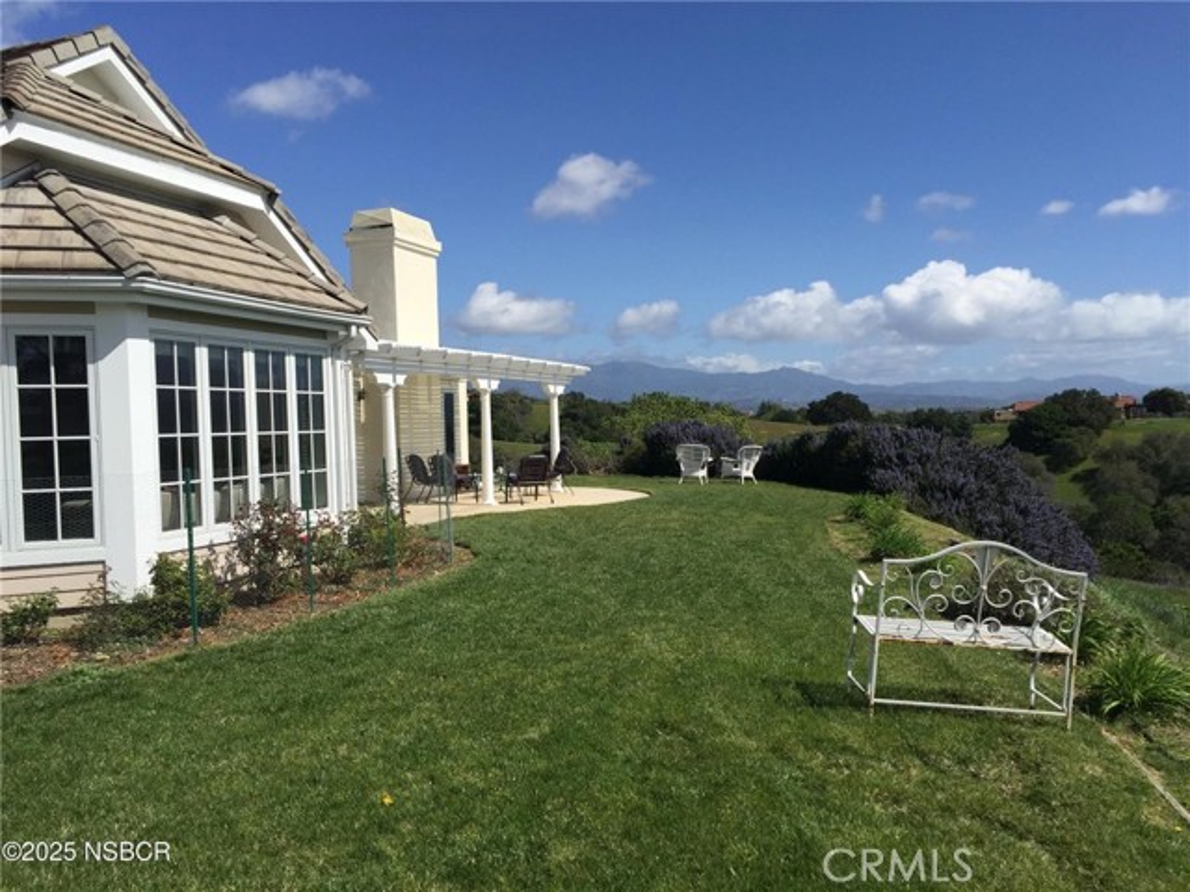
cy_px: 446
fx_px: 997
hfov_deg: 61.7
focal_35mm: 29
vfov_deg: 48.2
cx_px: 595
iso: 32
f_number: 2.2
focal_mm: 4.15
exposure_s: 1/3300
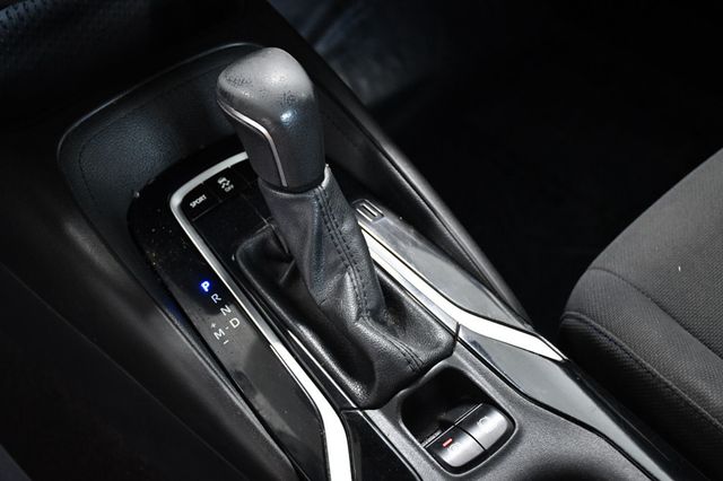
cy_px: 240
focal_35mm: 57
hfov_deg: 35.1
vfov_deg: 23.8
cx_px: 362
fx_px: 1144
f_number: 5
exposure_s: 1/100
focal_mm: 38
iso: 2500
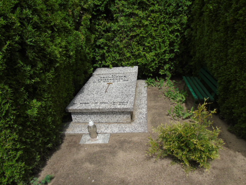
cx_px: 123
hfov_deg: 69.4
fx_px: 178
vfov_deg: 54.9
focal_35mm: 25
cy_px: 92
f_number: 3.4
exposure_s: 1/1000
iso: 80
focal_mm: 4.4
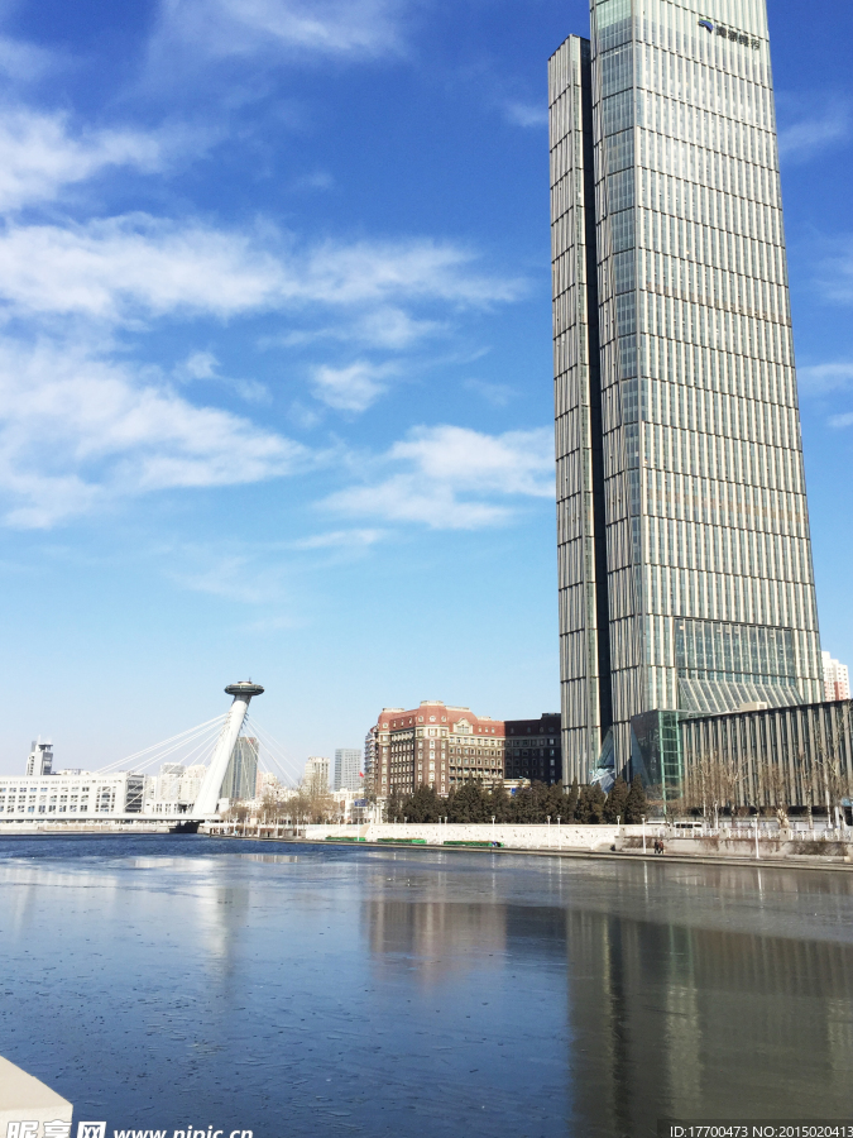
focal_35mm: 33
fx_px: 1084
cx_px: 471
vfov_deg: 55.2
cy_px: 510
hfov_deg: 42.9
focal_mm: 4.15
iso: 32
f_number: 2.2
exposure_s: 1/2475
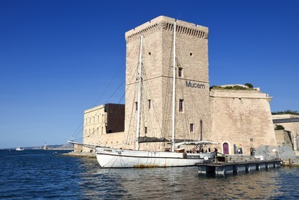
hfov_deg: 50.7
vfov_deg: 35.1
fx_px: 316
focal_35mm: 38
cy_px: 100
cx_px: 150
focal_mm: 38
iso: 200
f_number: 16
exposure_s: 1/400
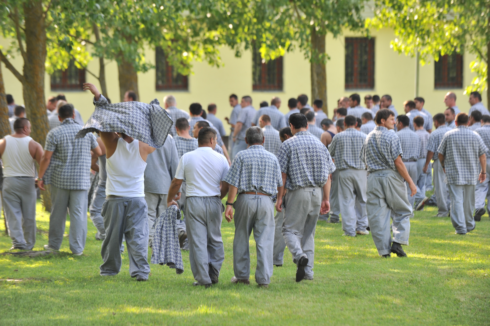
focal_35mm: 190
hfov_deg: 10.8
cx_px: 245
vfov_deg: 7.2
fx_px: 2584
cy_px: 163
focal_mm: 190
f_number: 5
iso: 400
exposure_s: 1/640
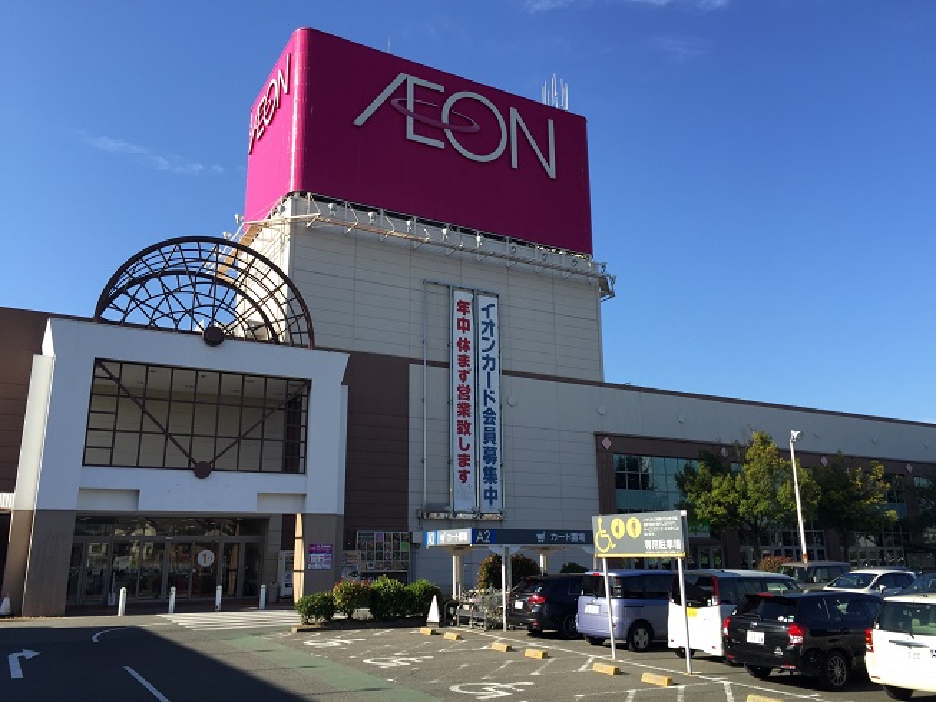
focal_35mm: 29
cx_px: 468
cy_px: 351
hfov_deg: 61.7
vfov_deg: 48.2
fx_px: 784
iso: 32
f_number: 2.2
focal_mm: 4.15
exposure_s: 1/1130
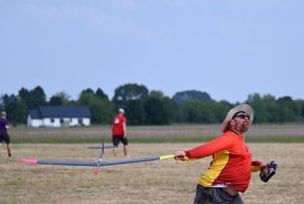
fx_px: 2341
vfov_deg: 5.0
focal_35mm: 277
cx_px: 208
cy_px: 170
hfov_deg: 7.4
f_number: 5
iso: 640
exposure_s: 1/3200
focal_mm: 160
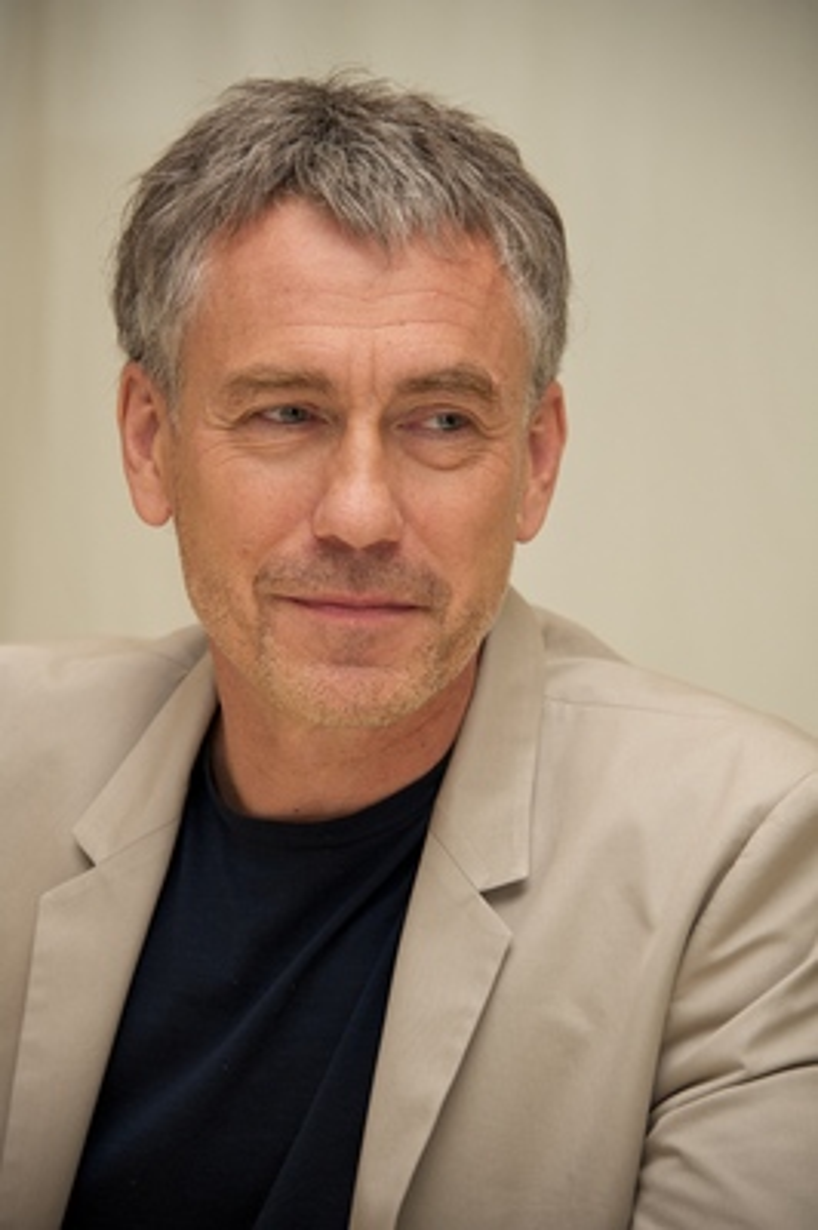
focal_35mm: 160
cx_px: 409
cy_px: 615
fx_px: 5462
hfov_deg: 8.6
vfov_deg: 12.8
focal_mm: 160
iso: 800
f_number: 5.6
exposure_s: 1/60
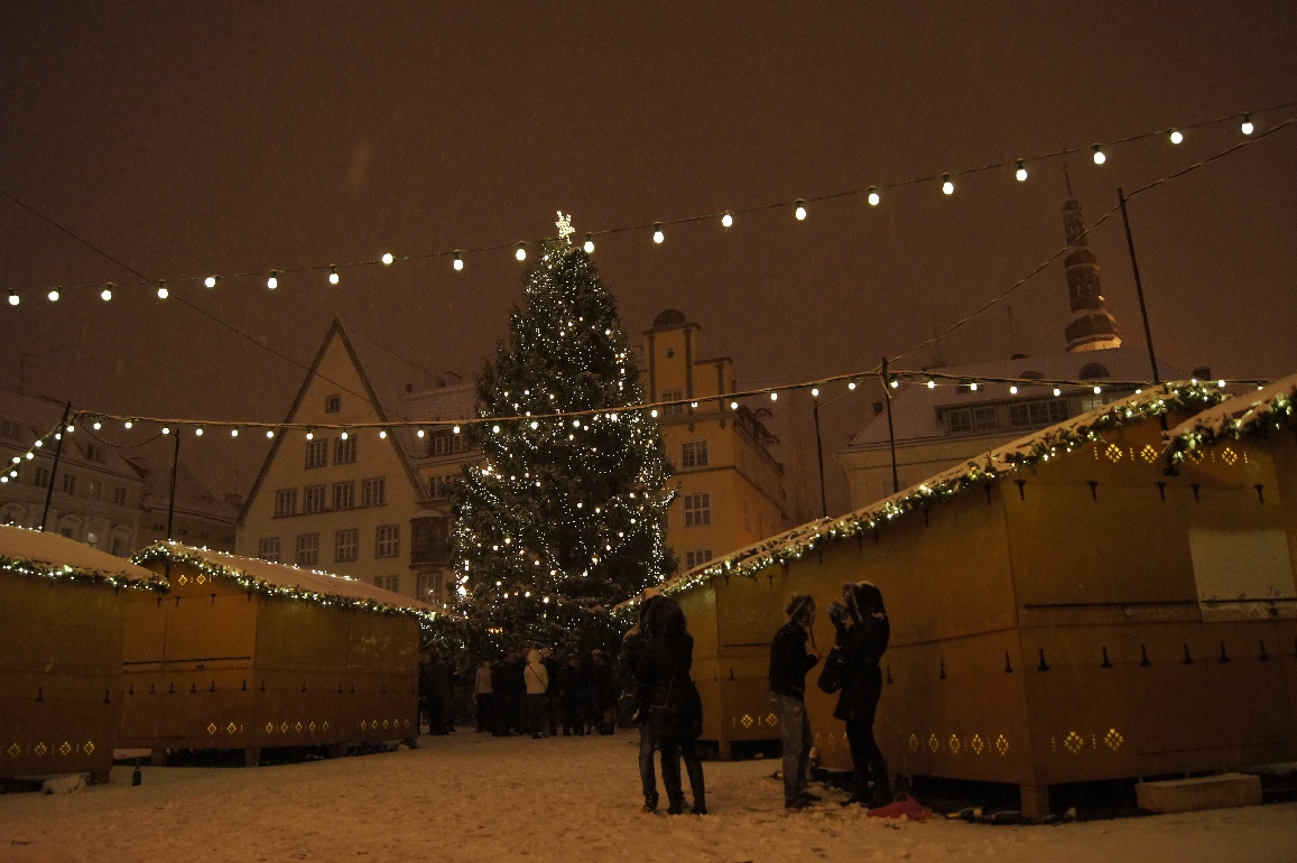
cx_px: 664
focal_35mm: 28
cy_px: 423
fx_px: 1008
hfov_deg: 65.5
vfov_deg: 46.3
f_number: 3.5
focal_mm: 18
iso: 1600
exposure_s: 1/40
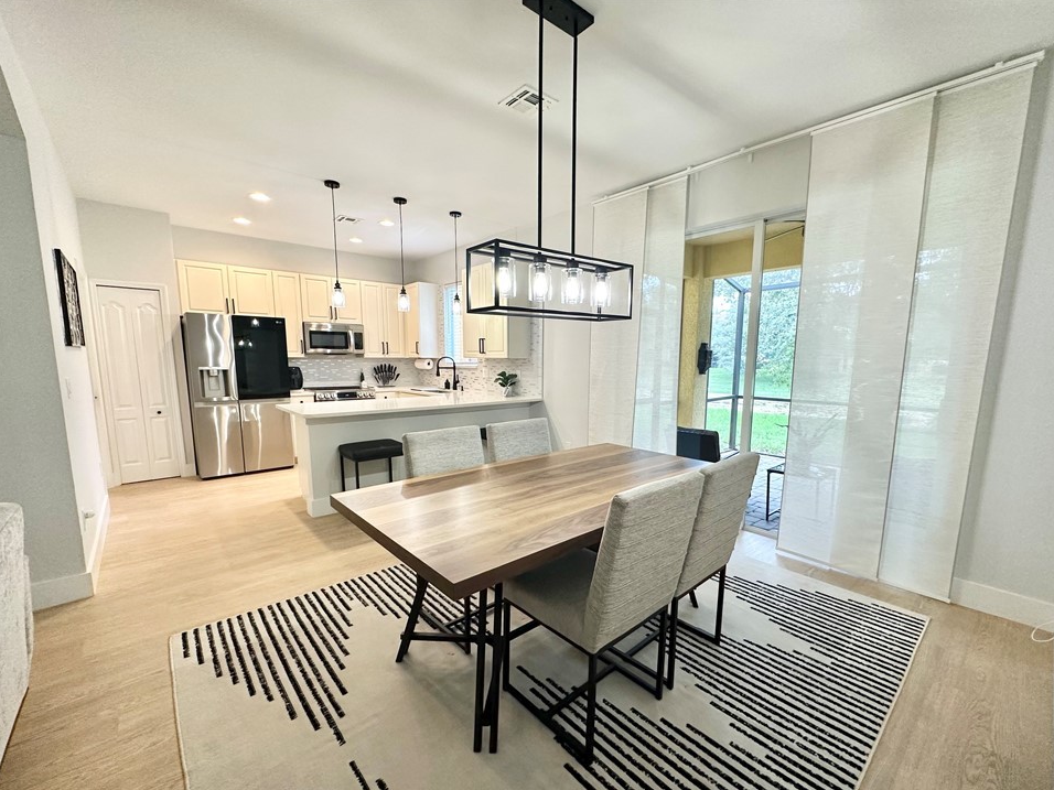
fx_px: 457
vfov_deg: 81.7
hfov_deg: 98.1
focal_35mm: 15
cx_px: 544
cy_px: 420
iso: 250
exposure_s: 1/120
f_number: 2.2
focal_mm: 2.22
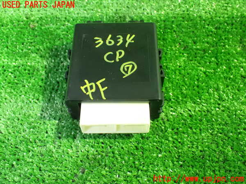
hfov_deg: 49.0
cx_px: 123
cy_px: 92
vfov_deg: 37.7
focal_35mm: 38
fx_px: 270
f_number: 2.7
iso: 1600
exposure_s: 1/30
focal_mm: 6.83
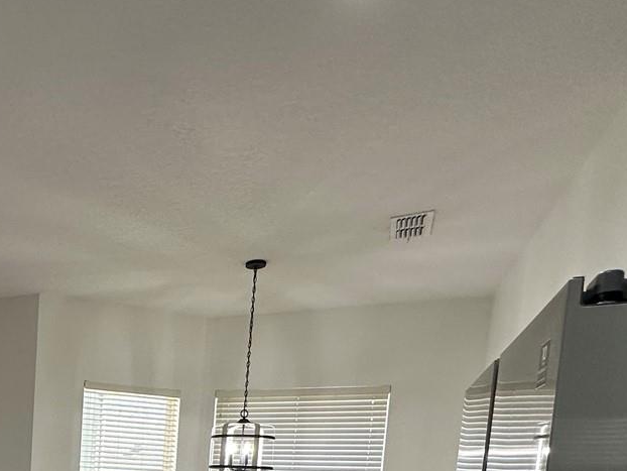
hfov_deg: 44.6
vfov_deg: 32.7
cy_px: 566
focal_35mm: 36
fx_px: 652
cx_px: 18
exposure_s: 1/120
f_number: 2.2
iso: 160
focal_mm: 2.22
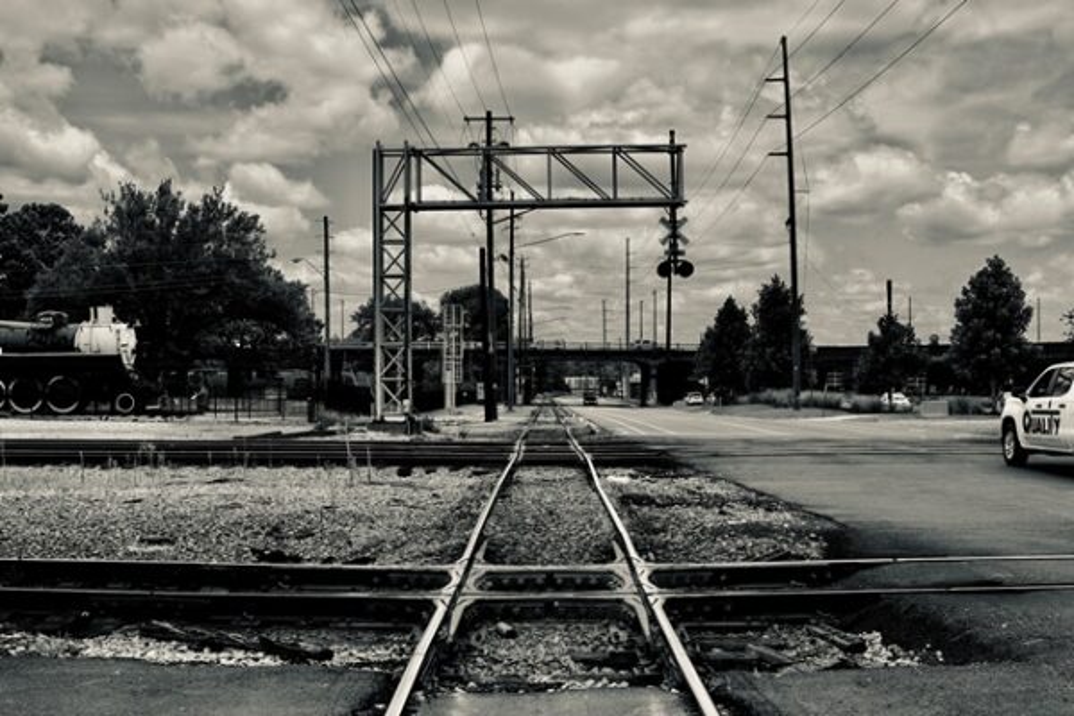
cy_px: 358
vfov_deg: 31.9
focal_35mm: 42
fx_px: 1253
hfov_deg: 46.4
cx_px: 537
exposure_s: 1/3200
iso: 400
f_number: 5
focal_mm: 28
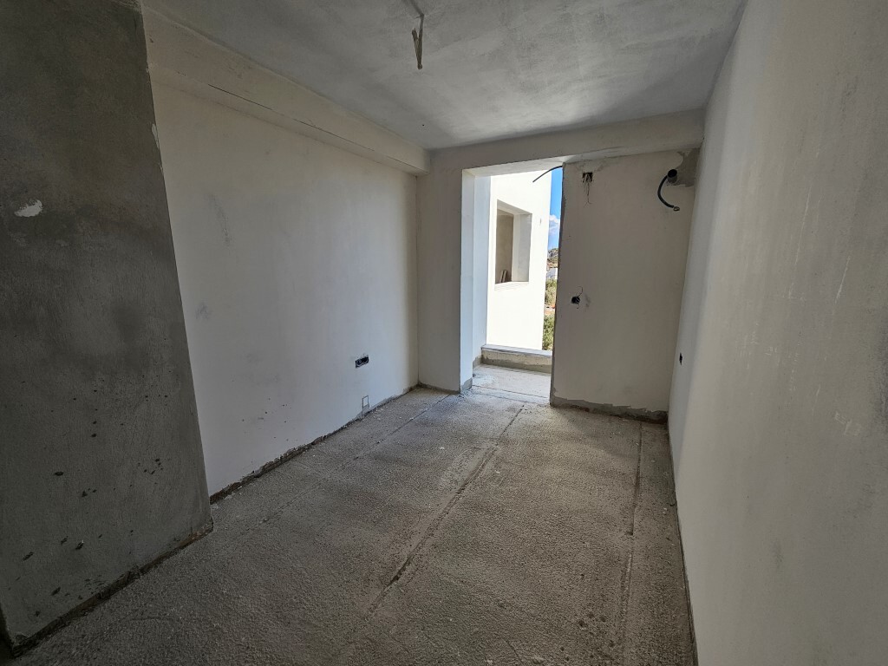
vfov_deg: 89.9
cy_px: 333
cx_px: 444
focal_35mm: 13
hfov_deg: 106.2
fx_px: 333
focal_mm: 2.2
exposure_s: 1/480
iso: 50
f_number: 2.2
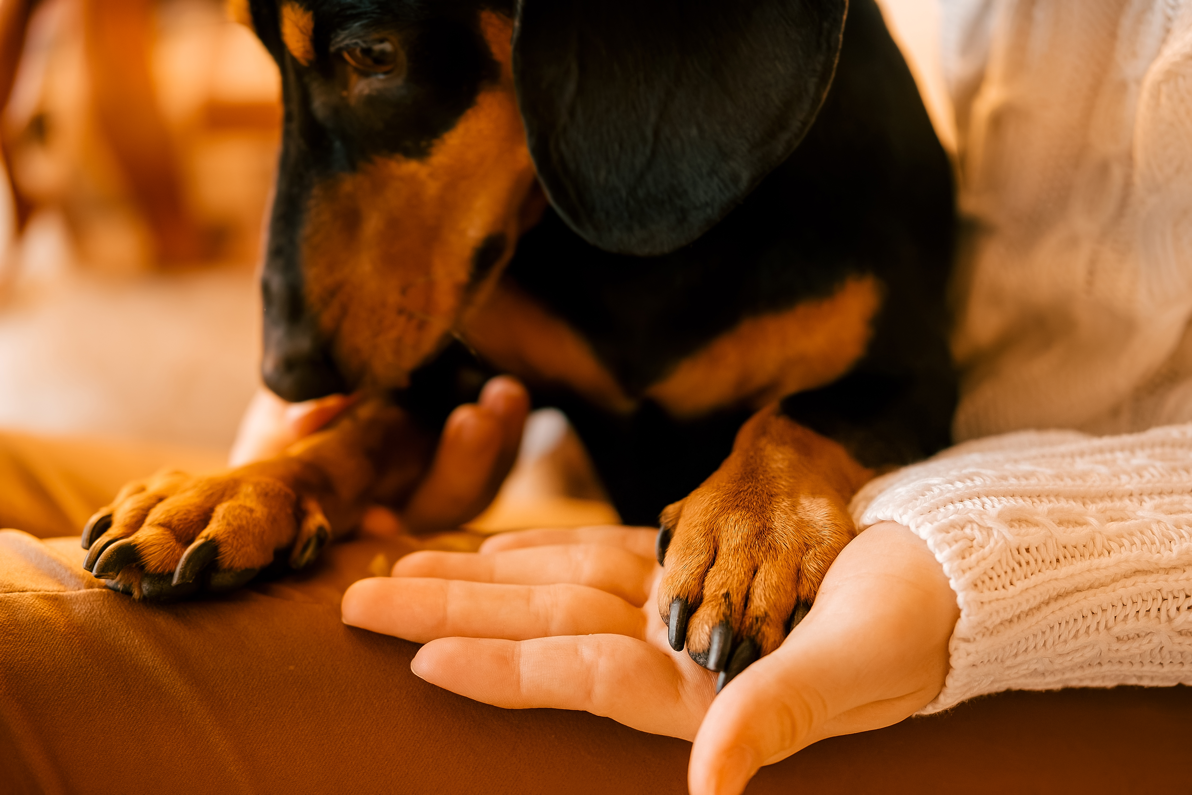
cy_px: 398
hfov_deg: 27.0
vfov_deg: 18.2
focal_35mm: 75
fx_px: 2483
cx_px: 596
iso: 1250
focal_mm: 50
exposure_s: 1/180
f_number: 2
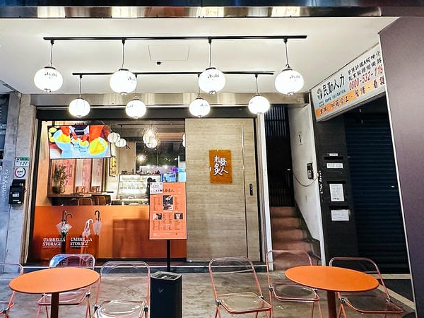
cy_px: 118
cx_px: 172
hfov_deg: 62.9
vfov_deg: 49.2
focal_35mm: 28
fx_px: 343
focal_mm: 2.22
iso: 320
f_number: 2.2
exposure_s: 1/60
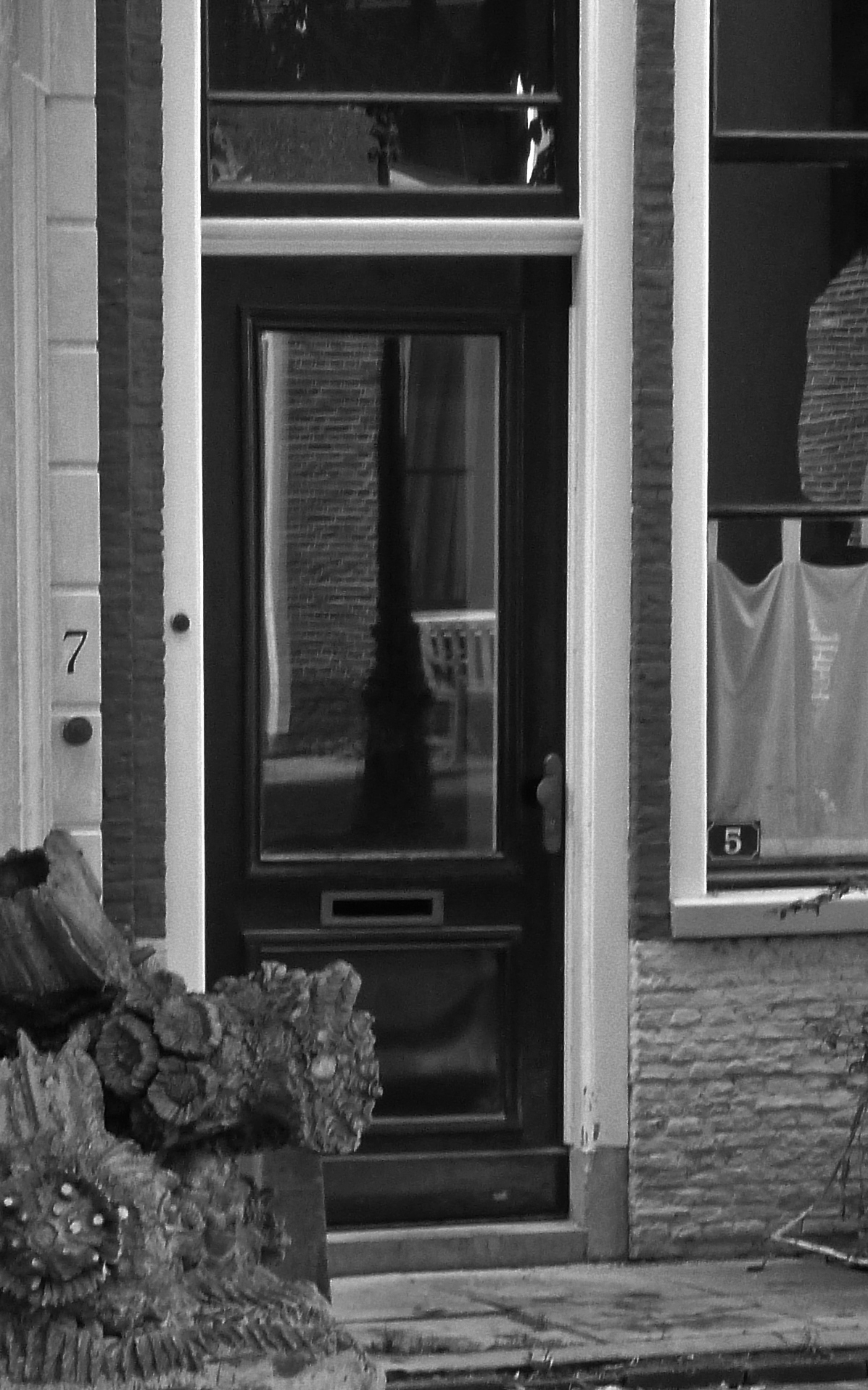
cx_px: 80
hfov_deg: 7.4
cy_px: 1310
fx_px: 6661
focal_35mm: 176
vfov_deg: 11.8
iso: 200
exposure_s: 1/80
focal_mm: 12.3
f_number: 4.6
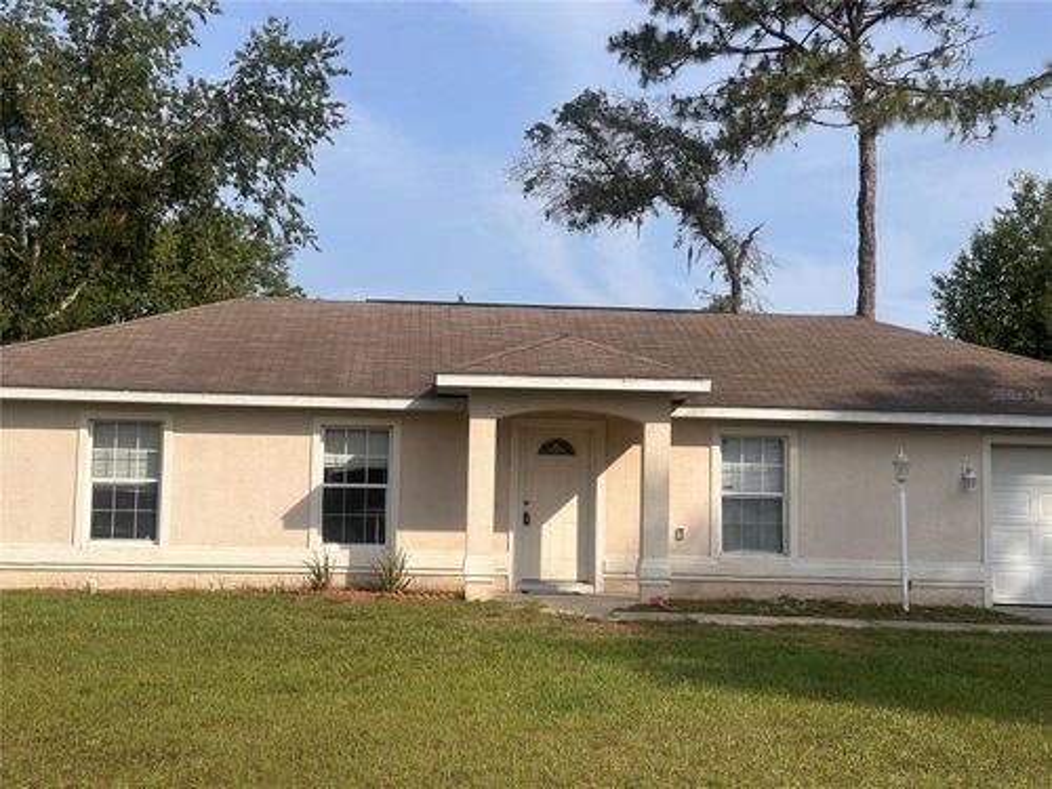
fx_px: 1459
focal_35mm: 48
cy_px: 394
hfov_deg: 39.7
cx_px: 526
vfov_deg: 30.3
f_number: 1.78
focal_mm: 6.86
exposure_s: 1/5000
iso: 64
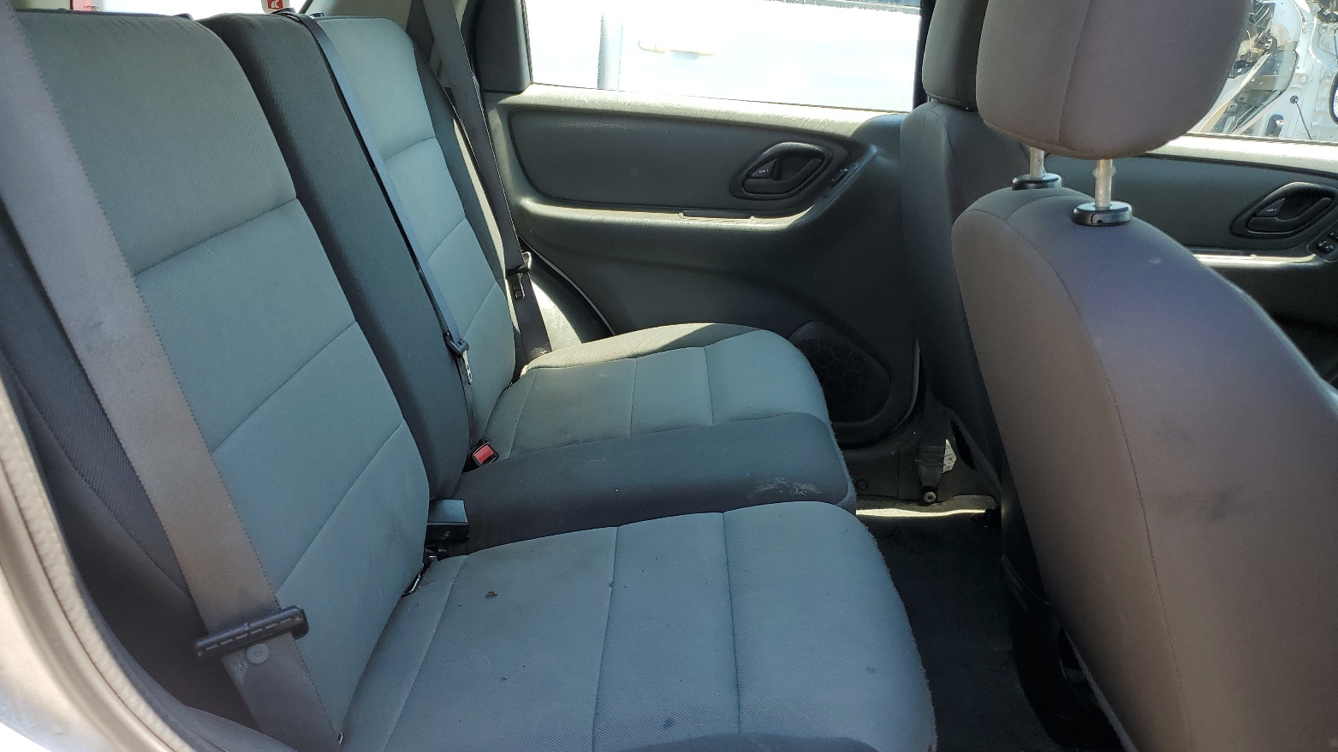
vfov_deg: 40.1
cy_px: 423
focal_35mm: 29
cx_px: 655
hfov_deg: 66.1
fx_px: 1029
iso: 50
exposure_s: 1/357
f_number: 1.5
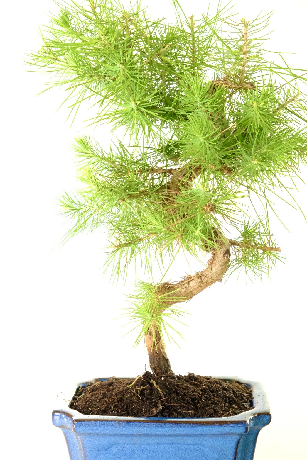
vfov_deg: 19.8
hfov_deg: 13.3
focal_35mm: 103
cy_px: 241
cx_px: 170
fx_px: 1317
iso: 3200
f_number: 9
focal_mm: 60.8
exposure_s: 1/30
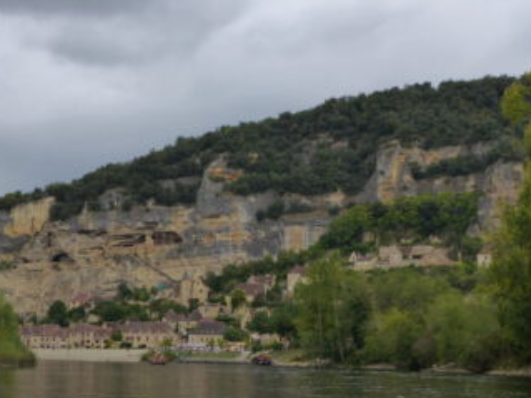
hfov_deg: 28.2
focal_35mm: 69
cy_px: 241
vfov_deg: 21.3
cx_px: 258
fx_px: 1058
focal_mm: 9.9
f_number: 3.5
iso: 200
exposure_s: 1/640
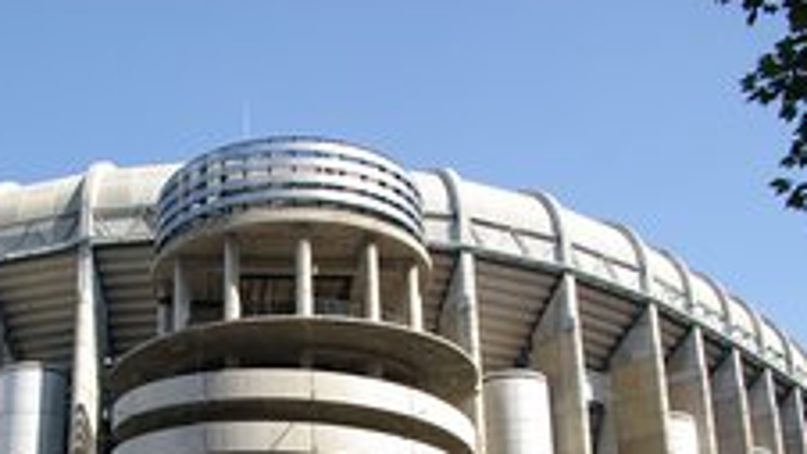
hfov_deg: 39.5
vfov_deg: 22.9
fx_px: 1070
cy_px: 461
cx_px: 146
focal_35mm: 50
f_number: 6.7
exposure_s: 1/250
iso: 200
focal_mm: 18
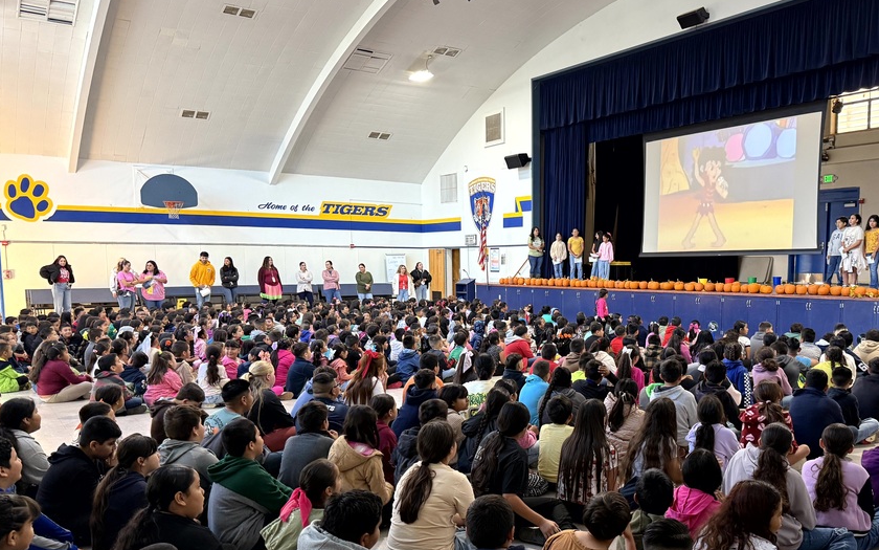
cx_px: 528
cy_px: 337
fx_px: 743
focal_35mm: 31
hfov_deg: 60.7
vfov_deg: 40.4
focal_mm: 6.76
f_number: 1.78
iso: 250
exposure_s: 1/60
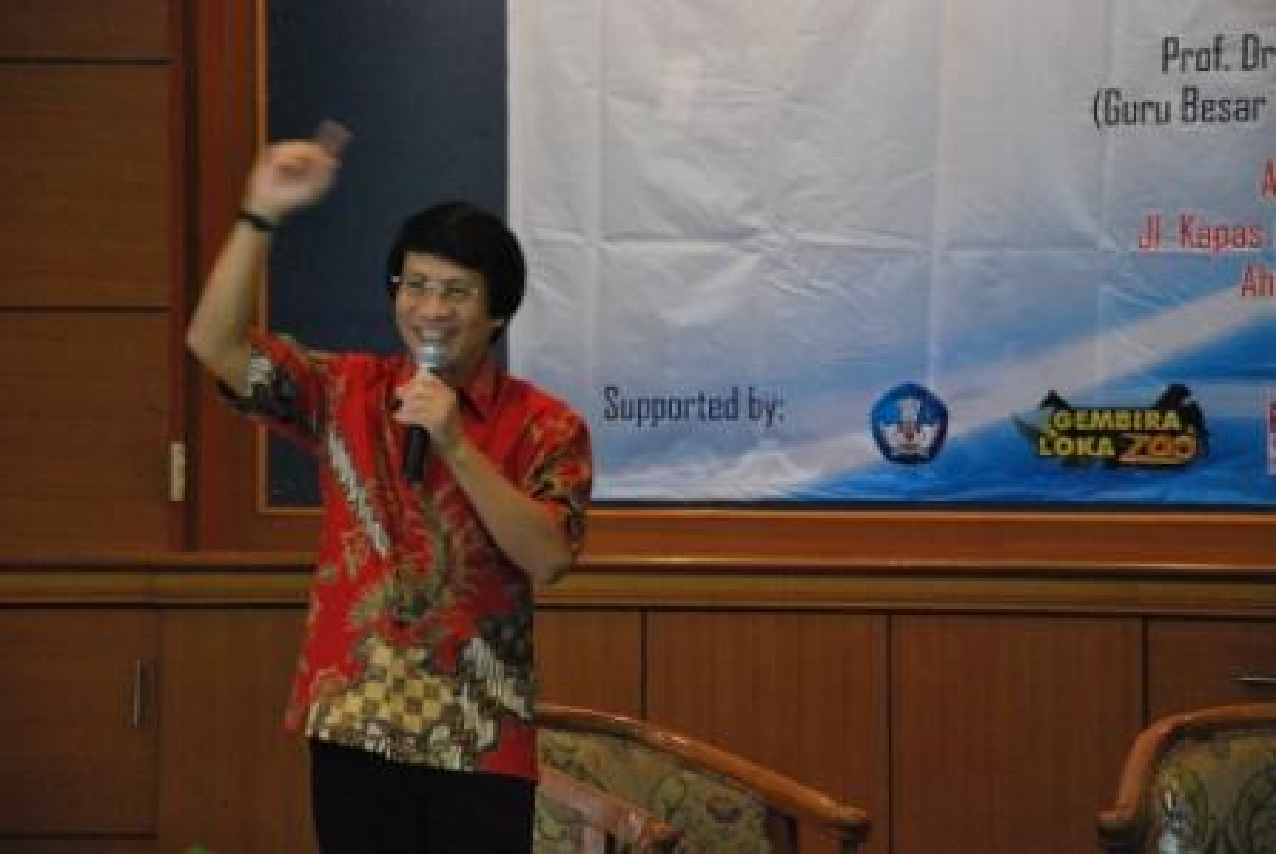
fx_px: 5590
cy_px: 427
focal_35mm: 158
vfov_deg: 8.7
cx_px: 638
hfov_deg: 13.0
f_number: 7.1
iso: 1600
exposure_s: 1/15
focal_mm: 105
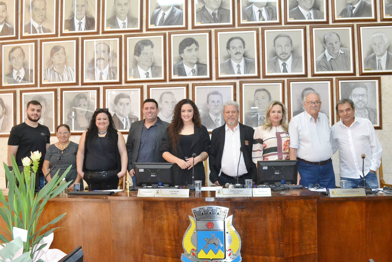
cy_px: 131
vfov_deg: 40.0
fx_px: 359
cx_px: 196
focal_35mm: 33
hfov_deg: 57.2
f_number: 7.1
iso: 3200
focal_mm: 22
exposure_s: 1/125
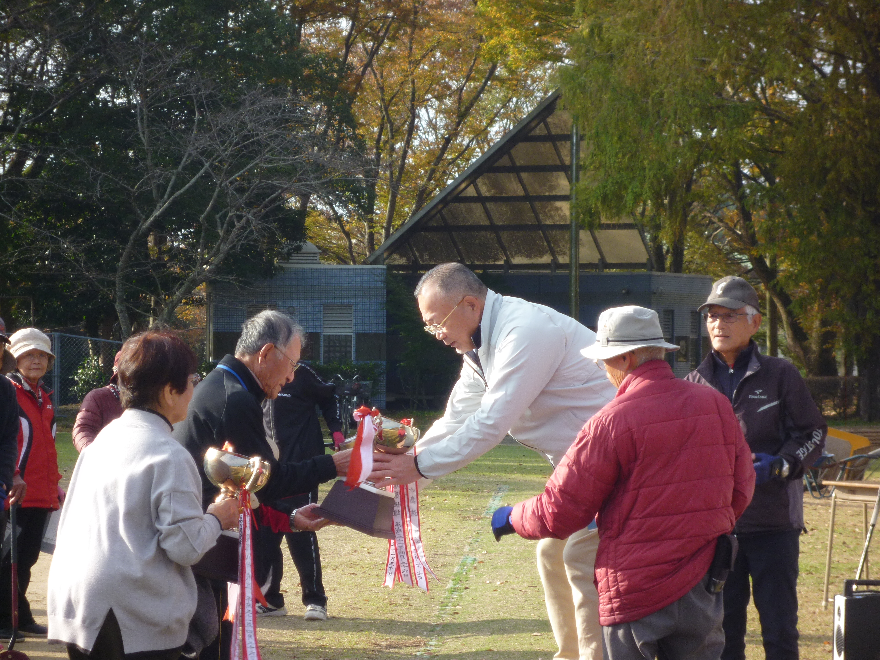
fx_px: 3178
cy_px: 330
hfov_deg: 15.8
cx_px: 440
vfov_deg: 11.9
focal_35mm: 125
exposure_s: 1/125
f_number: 5.9
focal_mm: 22
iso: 100
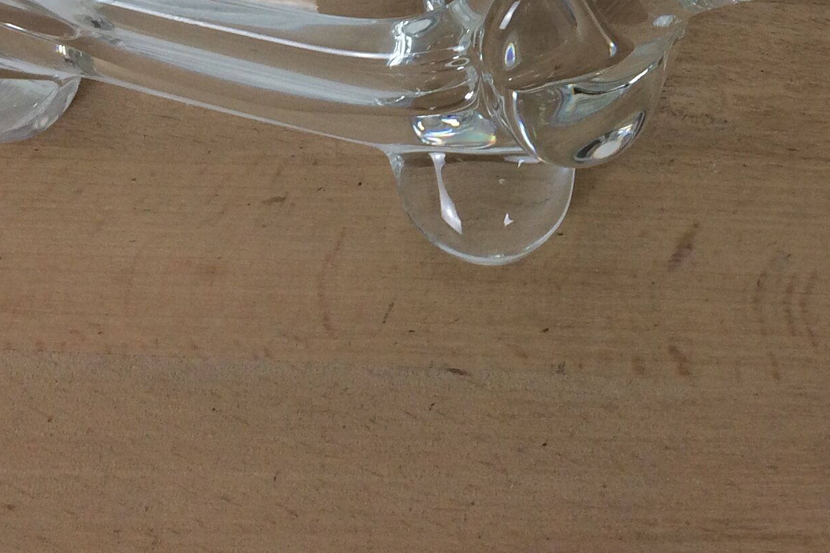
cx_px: 674
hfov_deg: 24.9
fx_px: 1844
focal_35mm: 80
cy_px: -252
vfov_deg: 15.8
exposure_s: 1/50
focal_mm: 4.15
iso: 40
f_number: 2.2
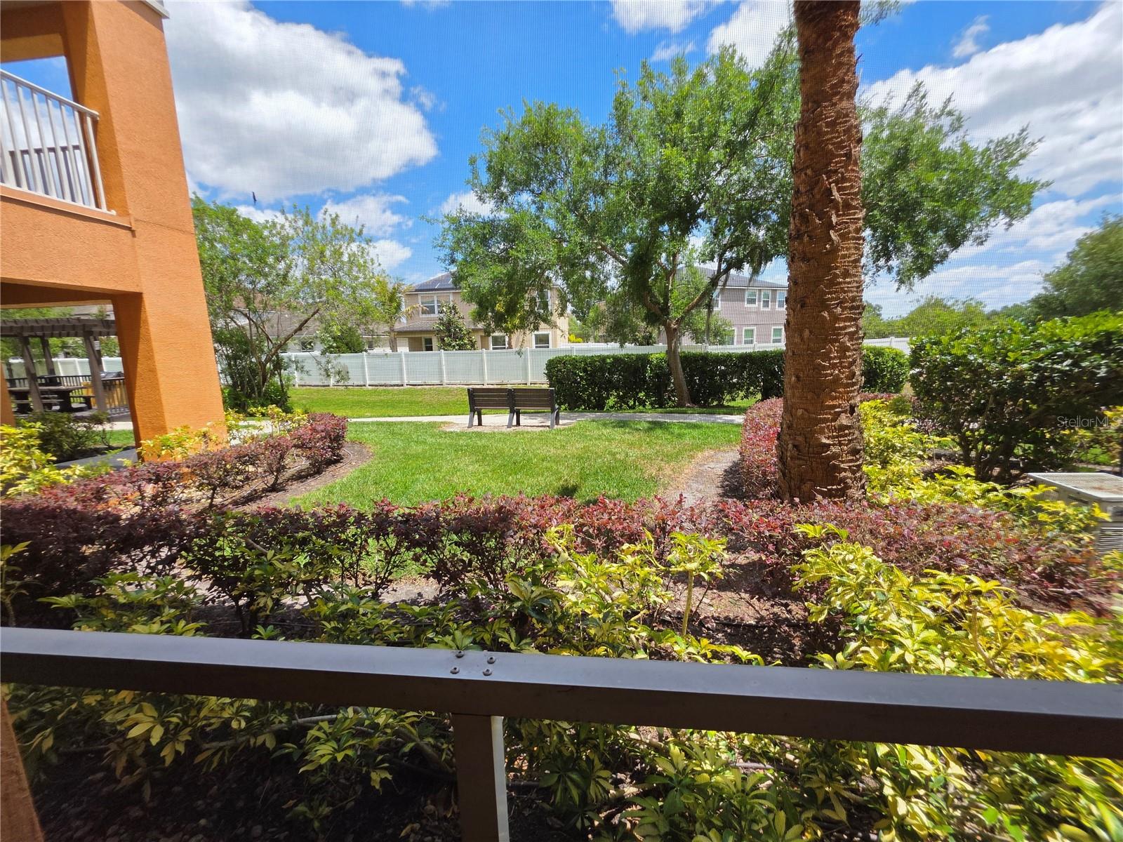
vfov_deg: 89.9
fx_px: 422
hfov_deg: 106.2
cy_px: 421
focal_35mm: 13
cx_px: 562
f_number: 1.9
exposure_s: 1/986
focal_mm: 2.2
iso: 40
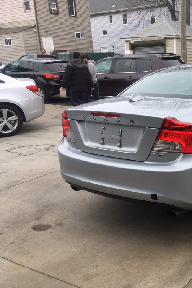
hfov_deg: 30.3
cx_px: 194
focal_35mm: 41
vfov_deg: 47.4
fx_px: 328
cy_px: 144
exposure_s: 1/349
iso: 25
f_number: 2.2
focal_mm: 4.15
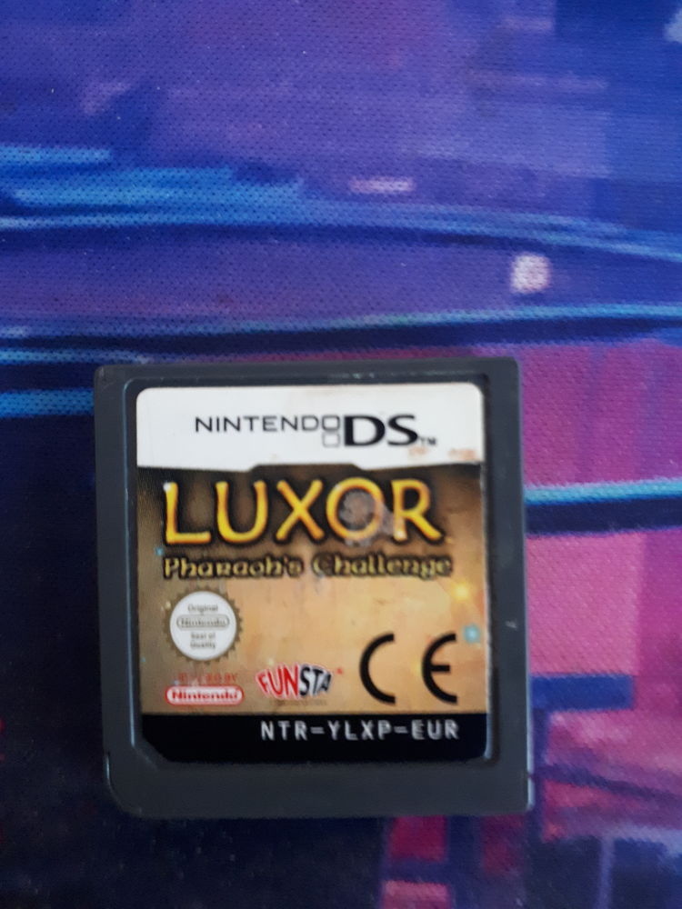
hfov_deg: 51.4
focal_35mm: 27
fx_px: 709
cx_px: 341
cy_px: 454
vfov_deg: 65.3
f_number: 1.9
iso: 640
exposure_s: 1/17
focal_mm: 3.6
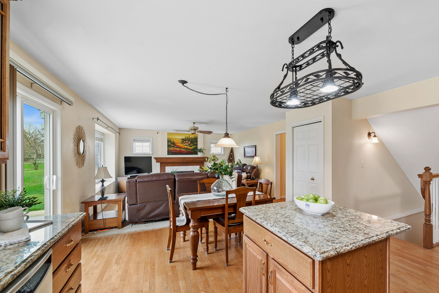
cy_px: 150
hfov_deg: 85.9
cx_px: 261
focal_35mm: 19
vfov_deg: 64.6
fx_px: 232
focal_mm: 15
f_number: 8
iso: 400
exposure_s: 1/13
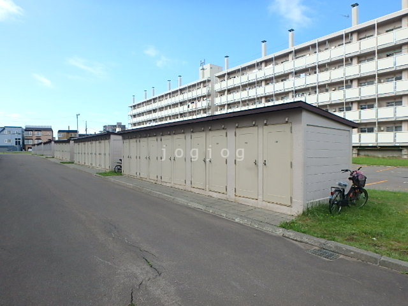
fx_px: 248
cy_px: 153
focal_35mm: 21
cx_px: 204
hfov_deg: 79.0
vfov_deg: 63.4
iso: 125
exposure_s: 1/640
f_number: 3.5
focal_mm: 3.7
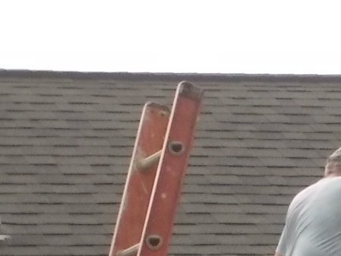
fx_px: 3055
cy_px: 302
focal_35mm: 310
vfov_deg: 4.8
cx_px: 437
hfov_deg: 6.3
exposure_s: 1/500
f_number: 5.9
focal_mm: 12.3
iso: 250
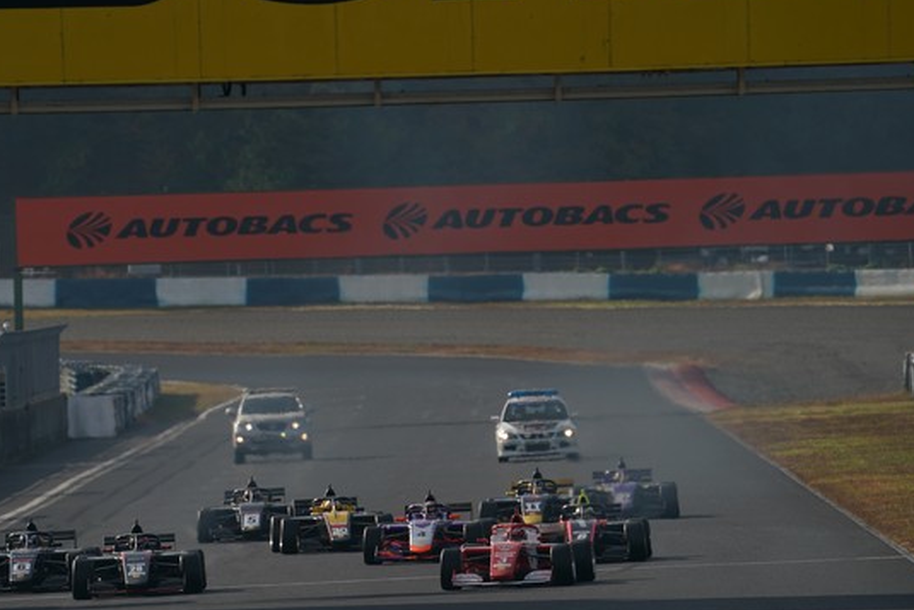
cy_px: 361
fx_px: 20493
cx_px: 347
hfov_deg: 2.6
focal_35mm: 807
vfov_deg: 1.7
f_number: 8
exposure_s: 1/800
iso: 200
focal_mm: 600
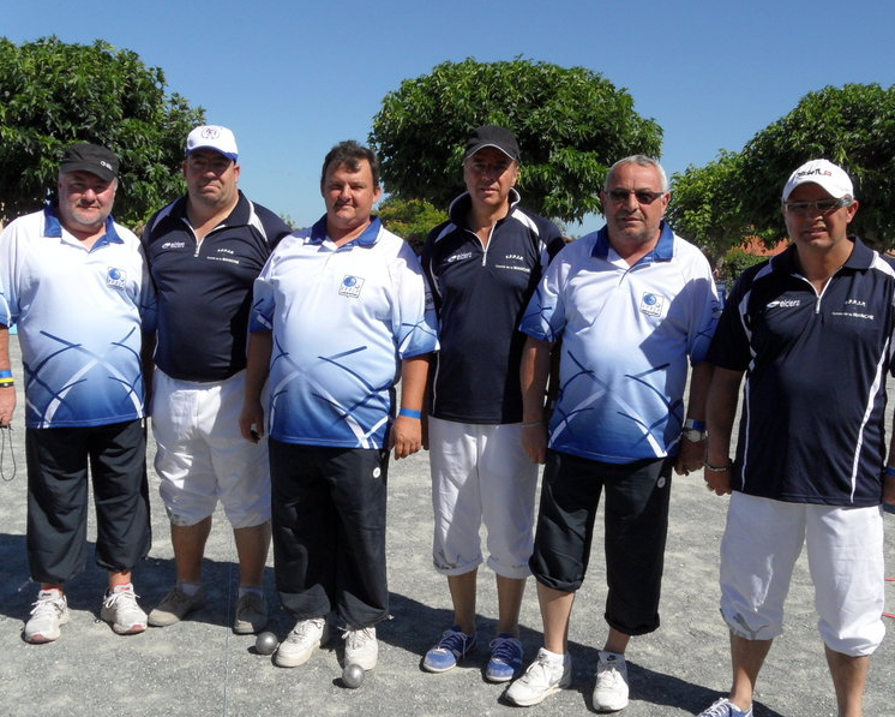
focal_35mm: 36
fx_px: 954
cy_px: 384
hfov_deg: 50.3
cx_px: 469
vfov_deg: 41.1
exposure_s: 1/750
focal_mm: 5.3
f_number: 5
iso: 80
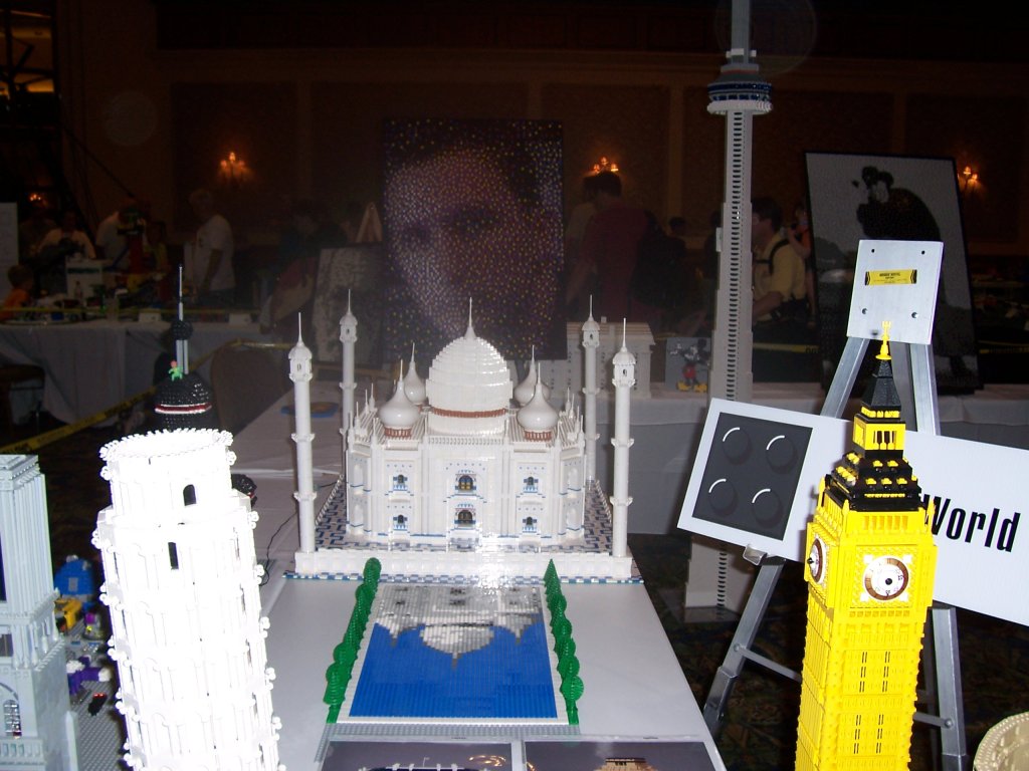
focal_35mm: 34
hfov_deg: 54.0
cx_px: 514
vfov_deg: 41.8
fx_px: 1011
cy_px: 386
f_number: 2.7
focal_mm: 5.6
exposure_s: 1/60
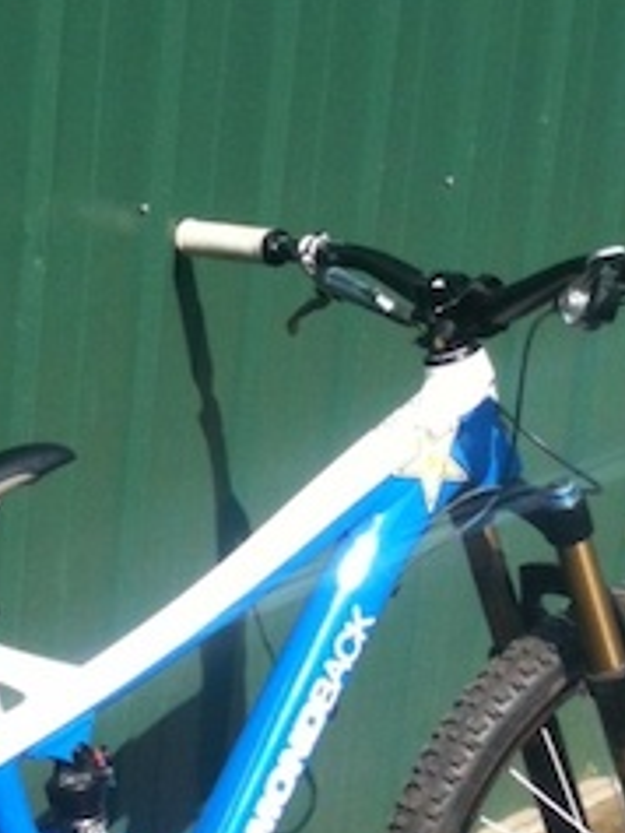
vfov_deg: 16.6
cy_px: 654
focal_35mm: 118
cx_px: 53
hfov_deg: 12.5
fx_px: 2838
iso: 64
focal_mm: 3.85
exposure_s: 1/730
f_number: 2.8
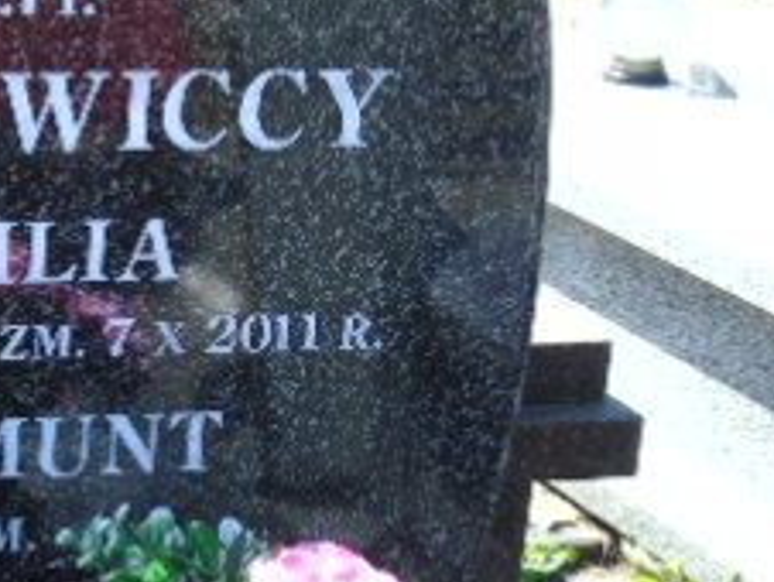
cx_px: -110
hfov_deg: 14.7
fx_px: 2910
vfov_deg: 11.4
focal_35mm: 130
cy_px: 339
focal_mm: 8.2
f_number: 4.1
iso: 80
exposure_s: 1/200
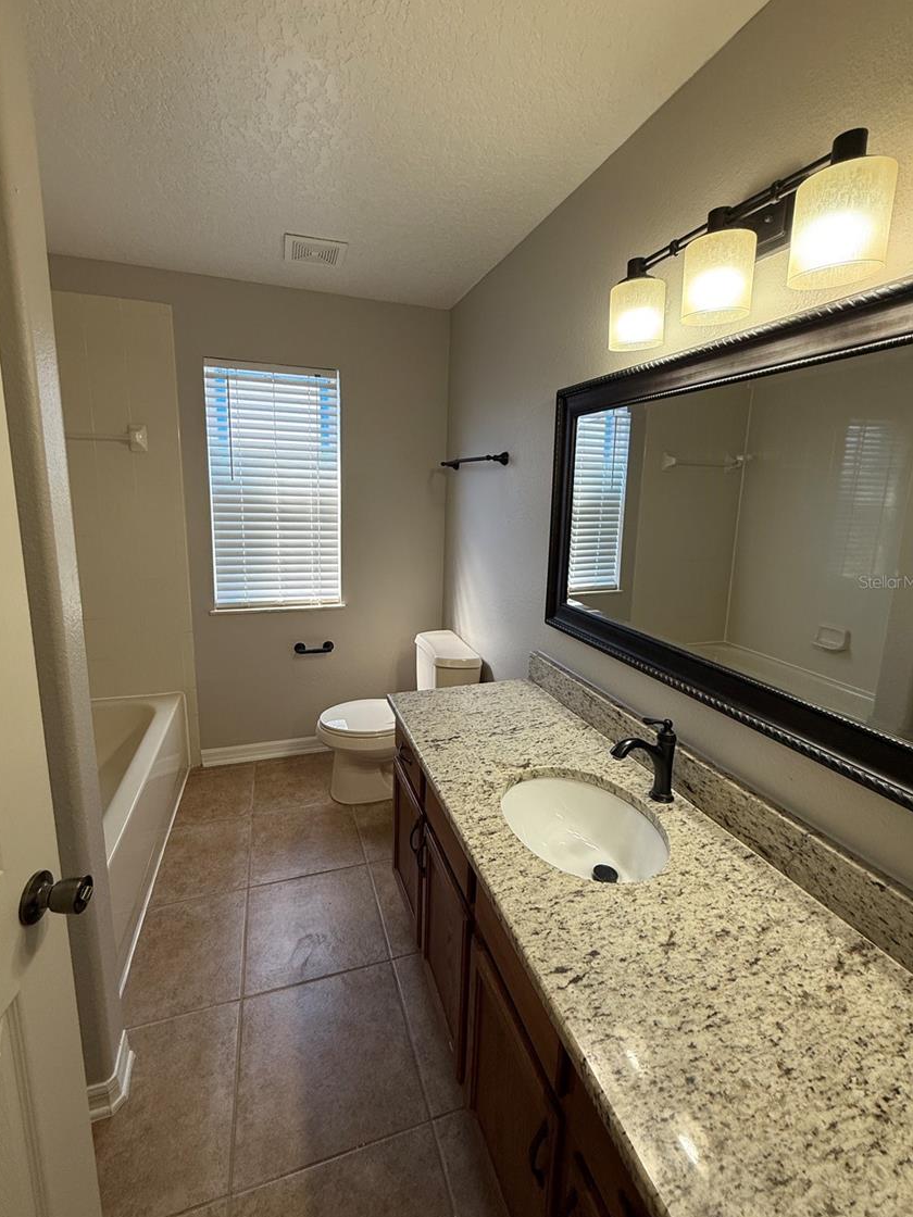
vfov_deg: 98.1
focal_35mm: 15
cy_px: 581
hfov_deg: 81.7
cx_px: 447
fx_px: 528
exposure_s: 1/99
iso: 100
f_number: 2.2
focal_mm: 2.22
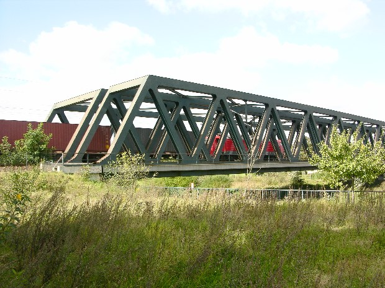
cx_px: 192
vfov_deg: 40.7
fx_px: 389
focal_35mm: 35
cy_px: 144
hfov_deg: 52.6
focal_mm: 8.9
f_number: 6.3
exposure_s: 1/87.5
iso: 50
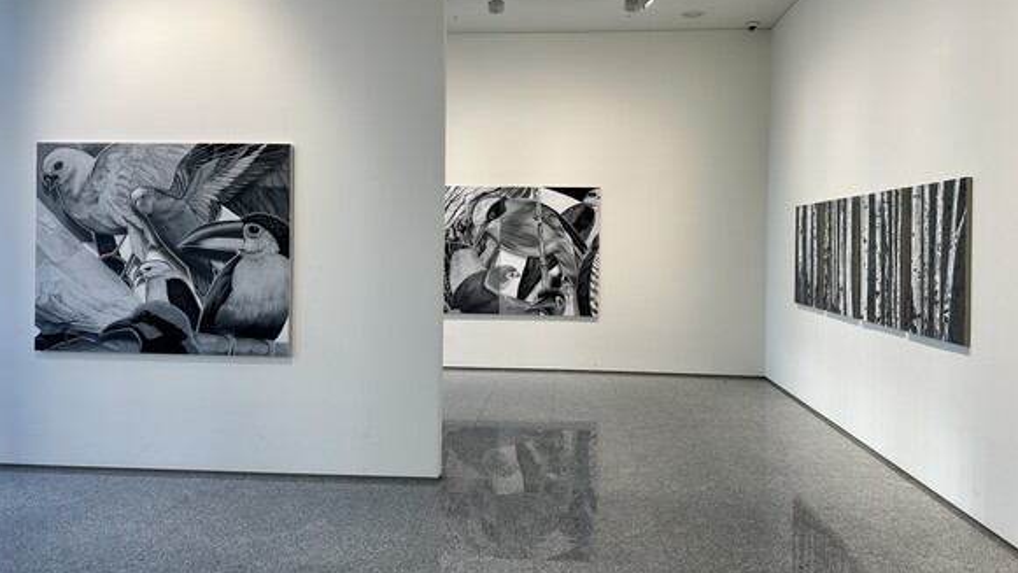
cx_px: 512
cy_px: 242
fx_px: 729
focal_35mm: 27
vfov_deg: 42.8
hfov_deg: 69.9
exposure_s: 1/188
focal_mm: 6.86
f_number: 1.78
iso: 64
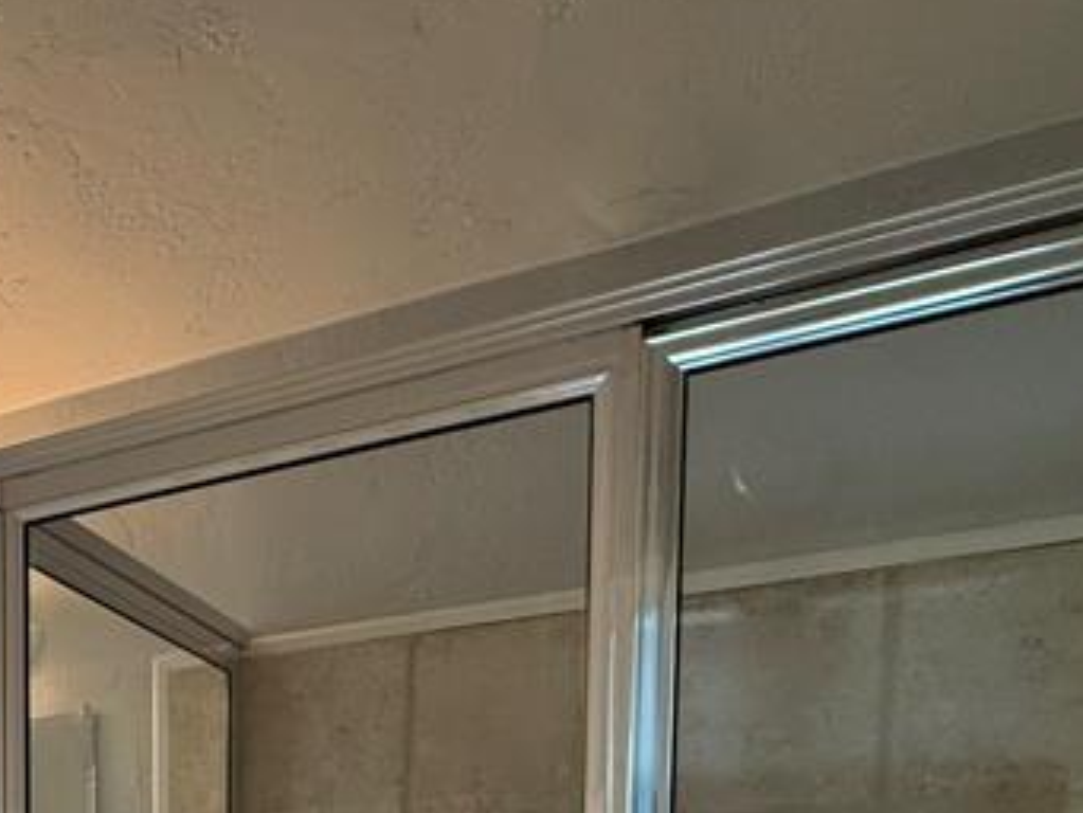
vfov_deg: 27.7
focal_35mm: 42
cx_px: 105
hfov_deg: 41.2
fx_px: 1314
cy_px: 1096
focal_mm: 2.22
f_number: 2.2
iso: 400
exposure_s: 1/120
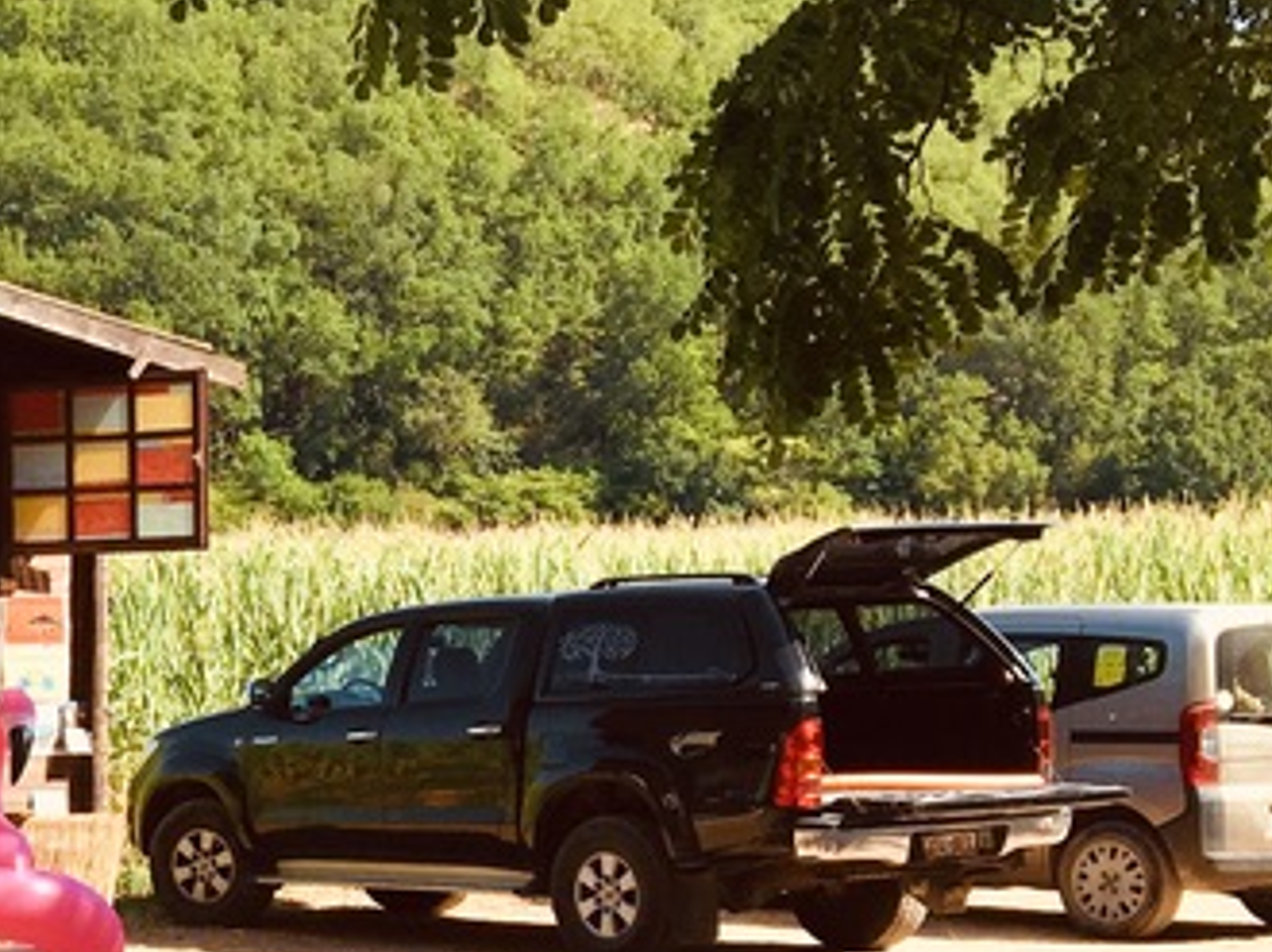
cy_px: 759
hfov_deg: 20.2
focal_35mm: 90
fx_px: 3305
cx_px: -331
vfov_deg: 16.3
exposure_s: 1/761
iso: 25
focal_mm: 4.15
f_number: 2.2
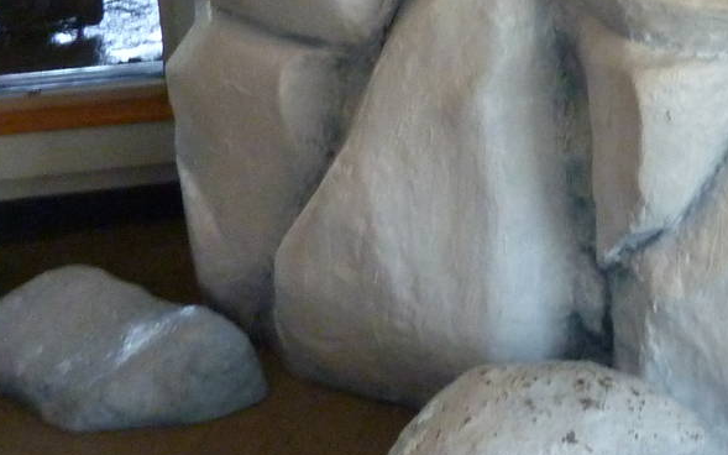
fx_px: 1428
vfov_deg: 16.9
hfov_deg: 26.0
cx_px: 833
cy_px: -152
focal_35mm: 72
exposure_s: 1/40
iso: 400
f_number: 3.3
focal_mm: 4.1
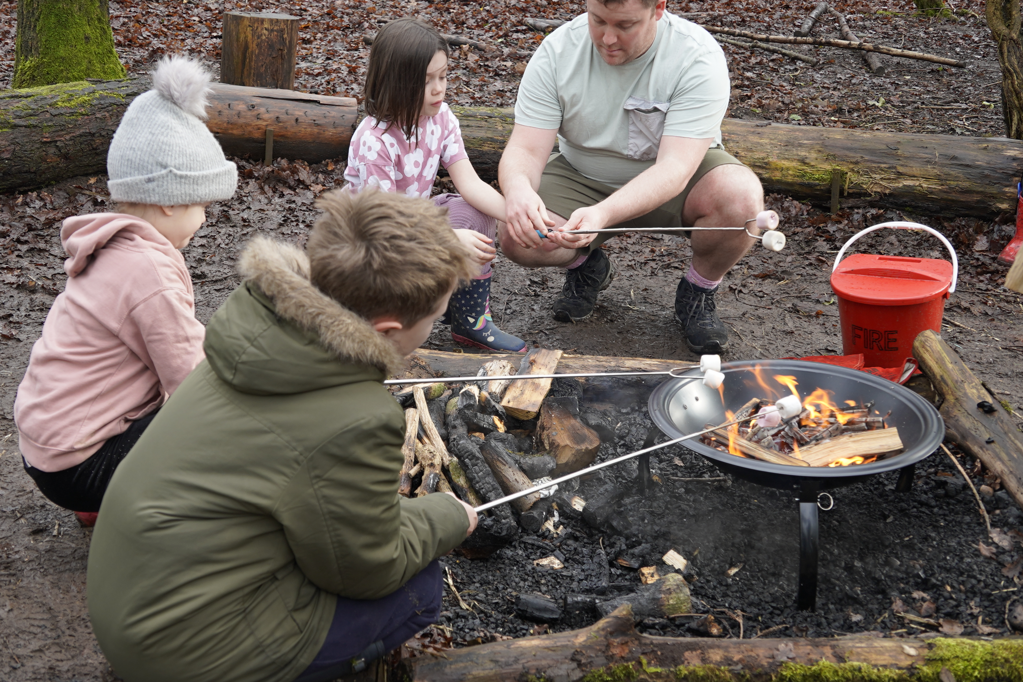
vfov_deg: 28.1
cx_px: 490
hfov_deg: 41.1
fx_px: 1364
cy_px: 334
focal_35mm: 48
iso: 200
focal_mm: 29
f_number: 4
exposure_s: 1/160
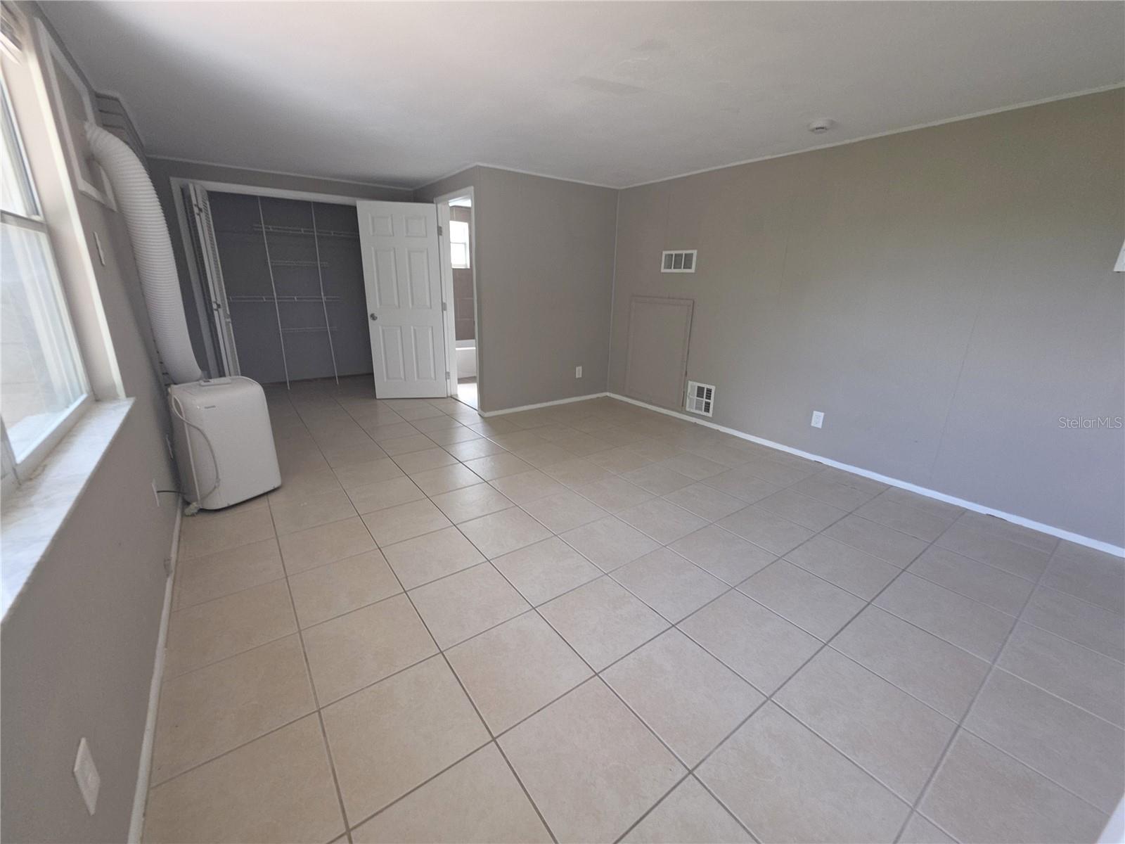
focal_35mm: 13
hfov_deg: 106.2
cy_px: 422
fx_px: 422
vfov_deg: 89.9
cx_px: 562
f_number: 1.9
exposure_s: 1/60
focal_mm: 2.2
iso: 50
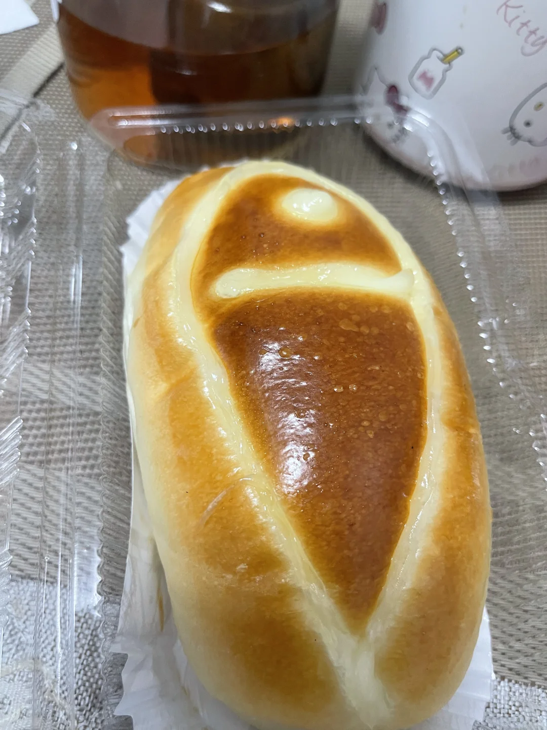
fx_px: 527
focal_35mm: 25
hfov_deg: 54.9
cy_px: 365
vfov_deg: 69.4
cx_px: 274
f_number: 1.6
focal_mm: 5.1
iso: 500
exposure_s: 1/60
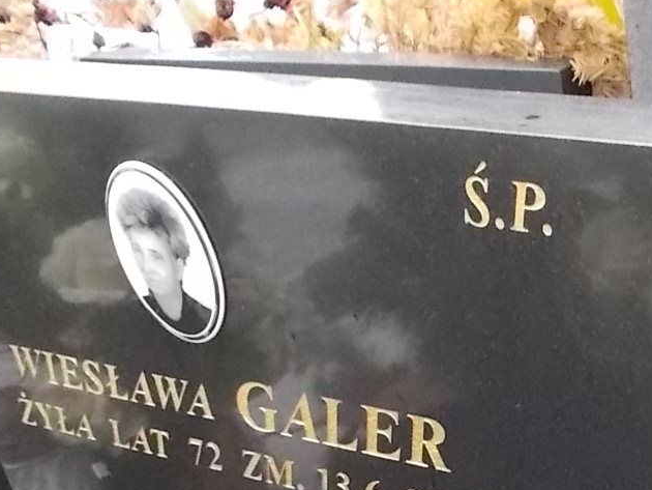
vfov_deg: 21.4
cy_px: 502
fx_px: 1244
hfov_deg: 27.2
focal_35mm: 66
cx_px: 698
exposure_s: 1/125
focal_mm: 4.6
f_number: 8
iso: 400
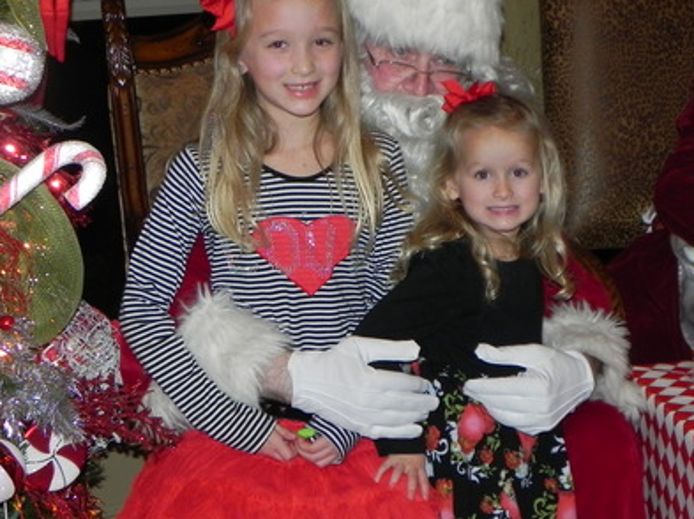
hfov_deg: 26.0
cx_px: 406
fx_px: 1502
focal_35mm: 75
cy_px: 275
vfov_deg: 19.6
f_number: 3.2
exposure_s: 1/30
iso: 200
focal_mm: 8.2
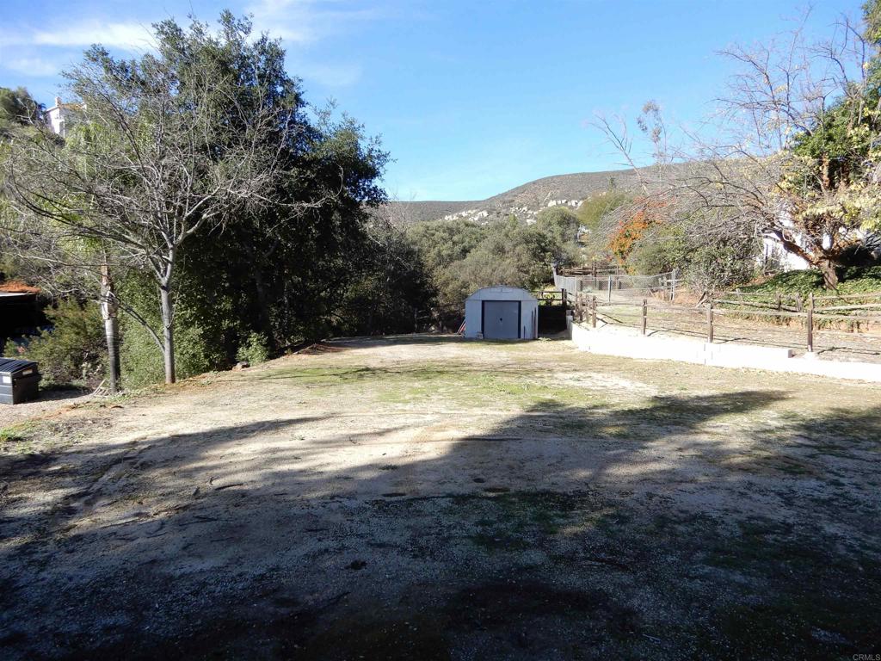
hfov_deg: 71.6
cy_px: 330
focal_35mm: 24
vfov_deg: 56.8
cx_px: 440
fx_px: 611
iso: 80
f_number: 3.4
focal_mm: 4.3
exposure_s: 1/400
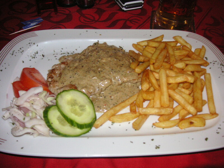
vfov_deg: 38.7
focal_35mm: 37
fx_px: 239
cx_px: 112
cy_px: 84
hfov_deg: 50.1
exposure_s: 1/45
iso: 160
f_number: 2.8
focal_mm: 6.1
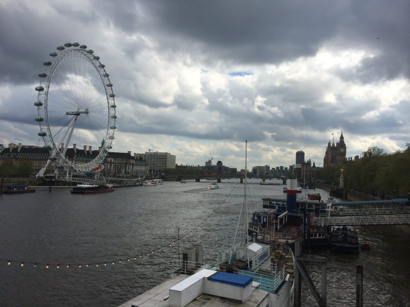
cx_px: 205
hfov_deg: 60.0
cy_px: 154
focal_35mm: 30
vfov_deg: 46.8
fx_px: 355
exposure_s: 1/3731
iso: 40
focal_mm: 4.12
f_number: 2.2
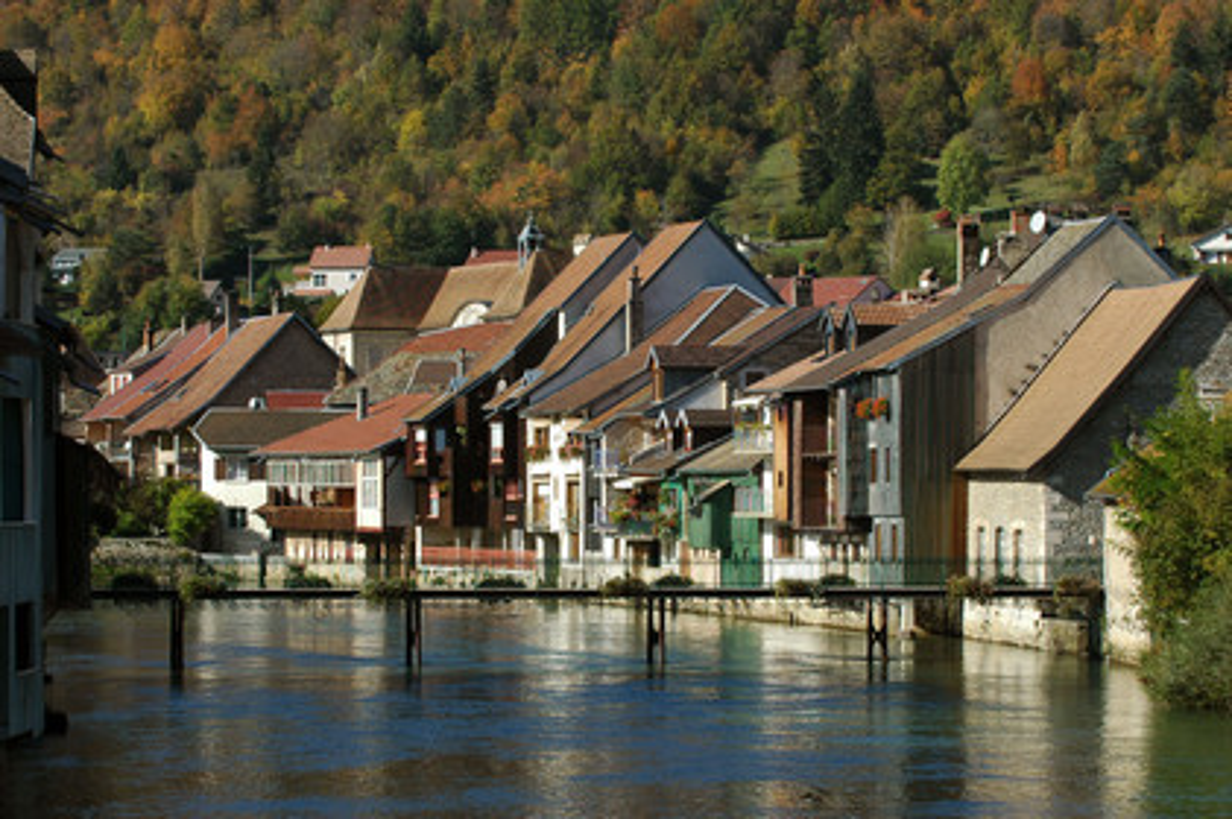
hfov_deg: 15.9
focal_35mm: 129
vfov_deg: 10.6
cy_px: 410
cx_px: 616
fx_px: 4411
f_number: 8
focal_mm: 86
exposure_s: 1/400
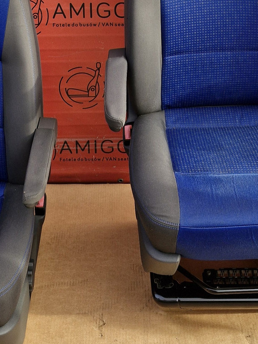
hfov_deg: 24.4
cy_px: -27
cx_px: 110
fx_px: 596
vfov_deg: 29.3
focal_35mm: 60
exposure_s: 1/218
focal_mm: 5.54
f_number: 1.8
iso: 50
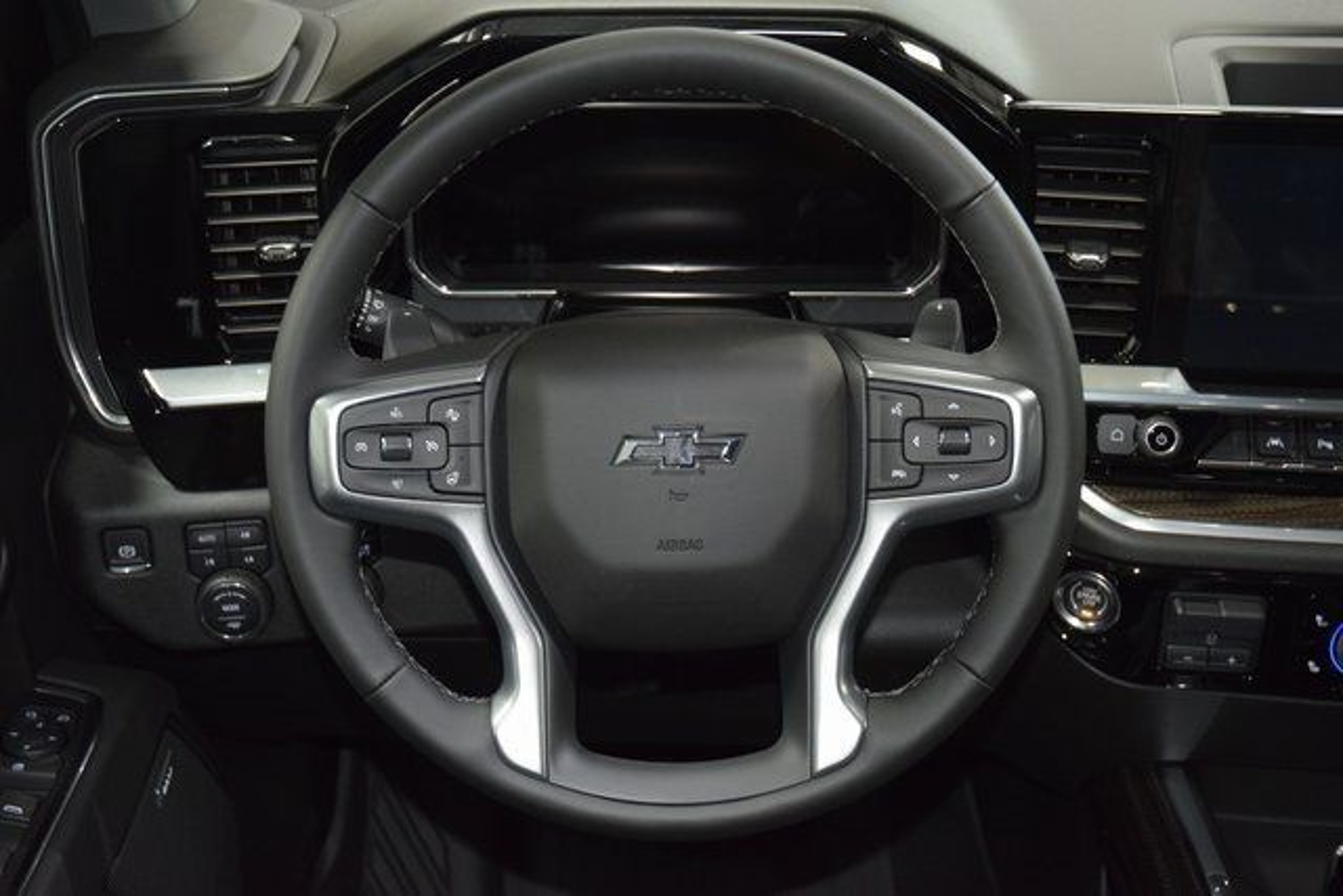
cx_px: 672
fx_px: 1735
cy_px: 448
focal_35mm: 46
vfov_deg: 29.0
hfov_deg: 42.3
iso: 2200
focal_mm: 31
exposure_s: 1/40
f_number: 4
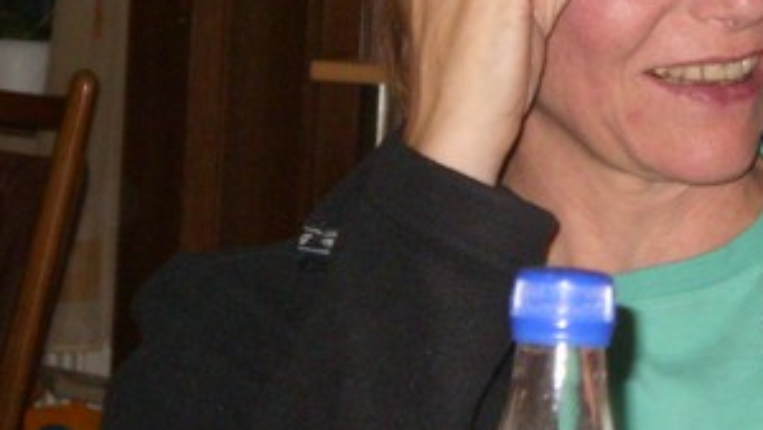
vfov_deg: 3.9
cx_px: 852
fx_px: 6274
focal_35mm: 310
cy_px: 31
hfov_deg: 6.9
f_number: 3.7
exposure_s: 1/148
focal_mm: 18.9
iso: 300
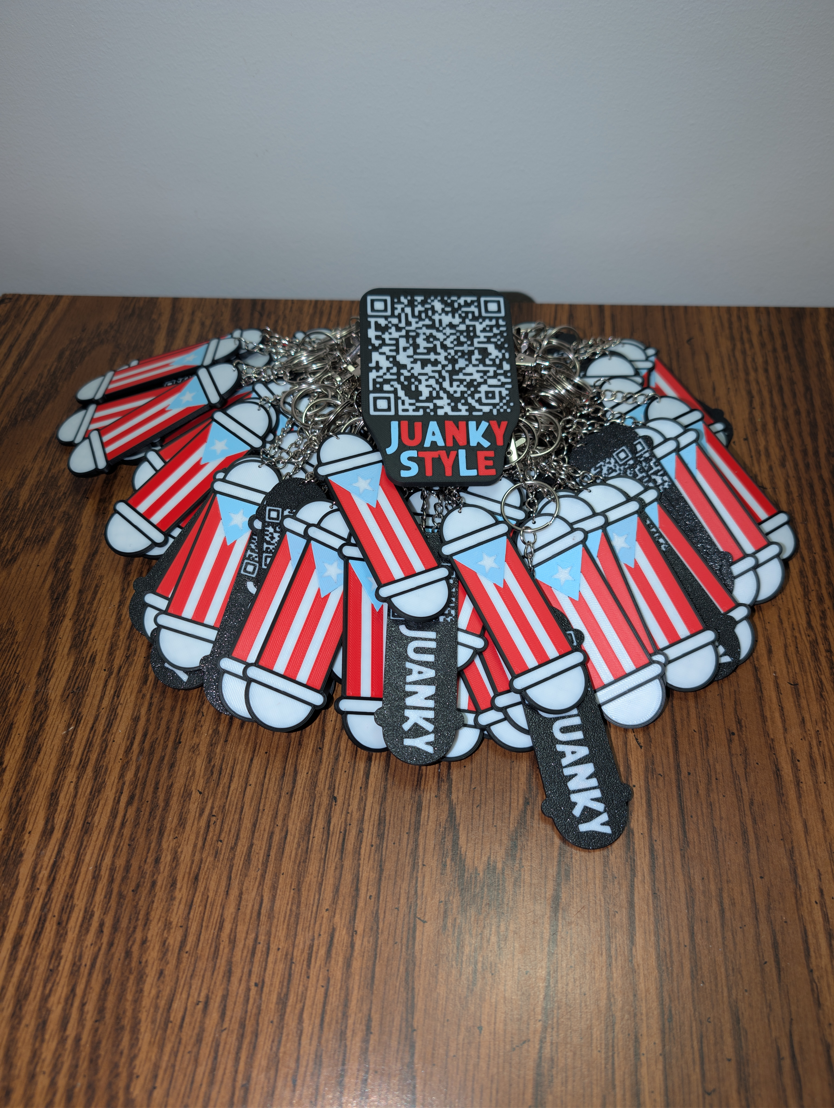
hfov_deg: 56.9
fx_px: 769
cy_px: 554
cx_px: 417
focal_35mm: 24
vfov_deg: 71.5
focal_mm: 6.9
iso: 32
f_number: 1.68
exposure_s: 1/18.5
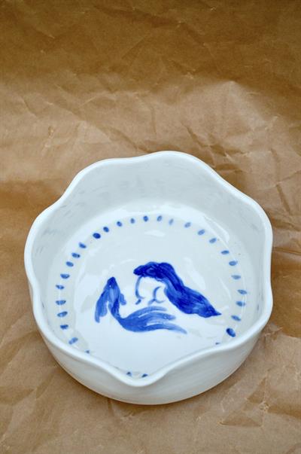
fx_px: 906
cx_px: 150
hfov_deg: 18.9
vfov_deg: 28.1
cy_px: 227
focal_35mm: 72
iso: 800
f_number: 5.6
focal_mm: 48
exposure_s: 1/640
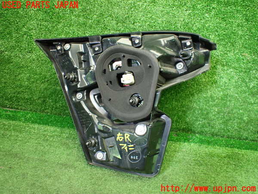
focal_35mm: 30
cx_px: 129
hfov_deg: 60.0
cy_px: 97
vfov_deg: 46.8
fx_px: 224
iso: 800
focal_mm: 5.4
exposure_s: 1/80
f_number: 2.3
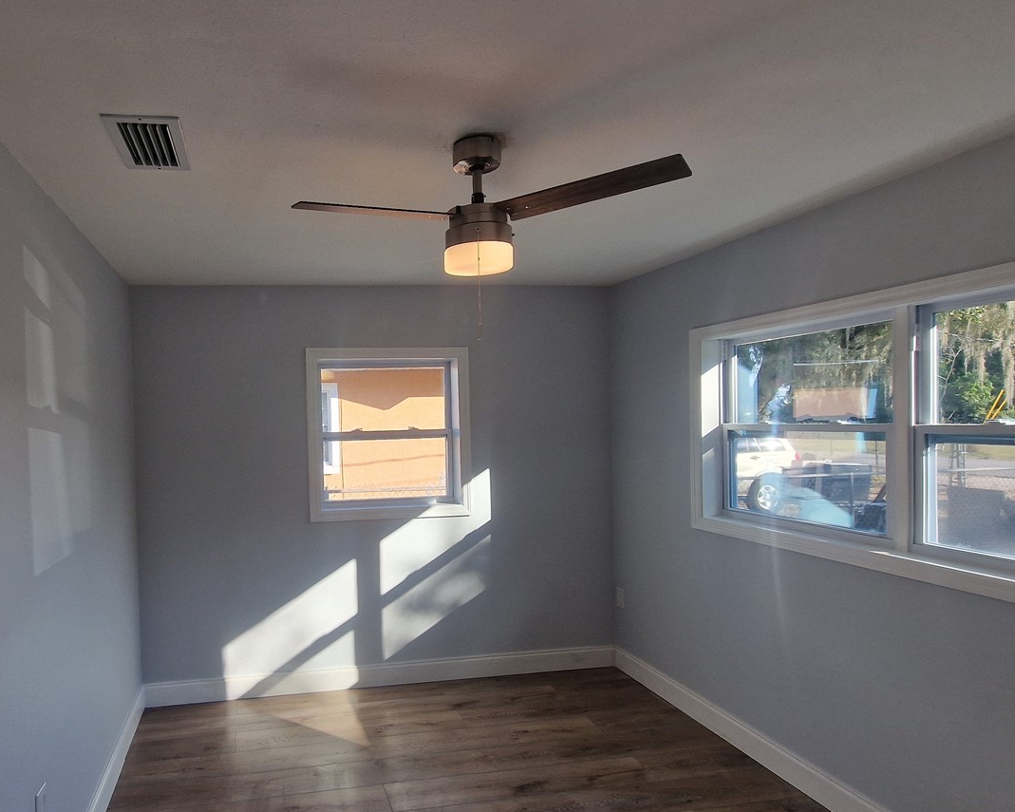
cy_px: 436
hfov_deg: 80.7
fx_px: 571
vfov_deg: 70.7
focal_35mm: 19
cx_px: 344
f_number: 2.2
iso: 50
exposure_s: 1/212
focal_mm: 2.2
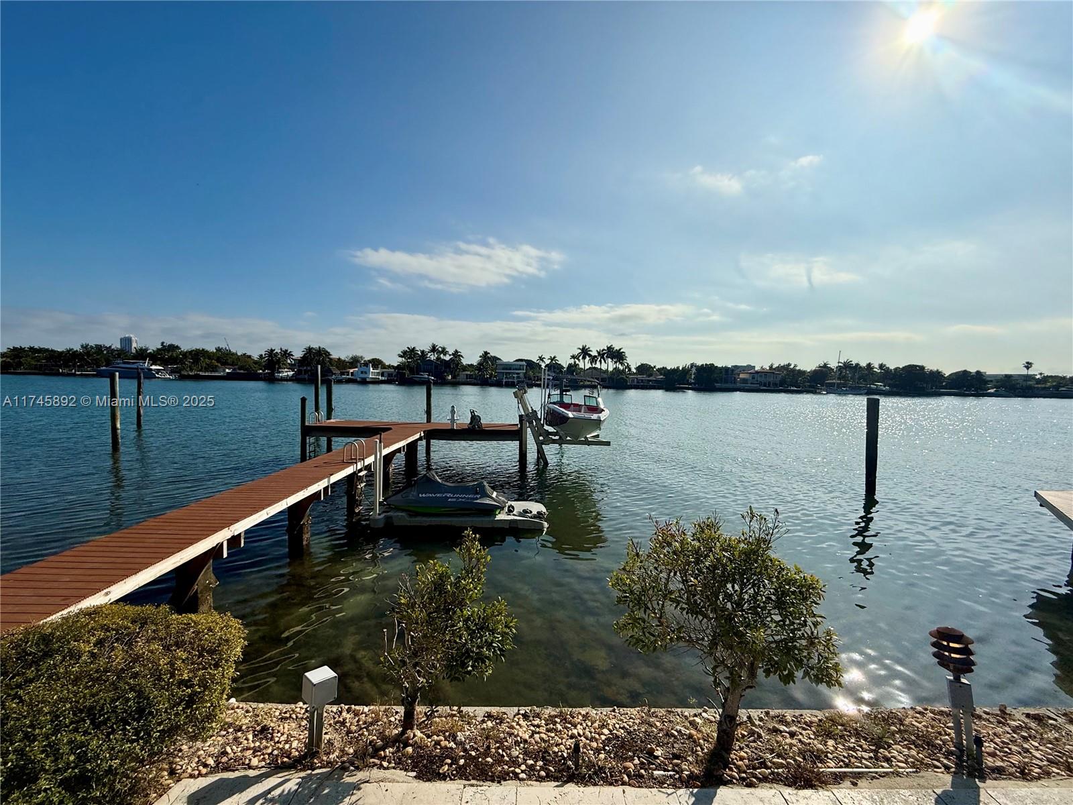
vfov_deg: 85.7
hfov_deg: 102.1
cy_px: 402
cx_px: 536
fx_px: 434
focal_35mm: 14
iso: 50
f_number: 2.2
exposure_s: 1/6173
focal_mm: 2.22
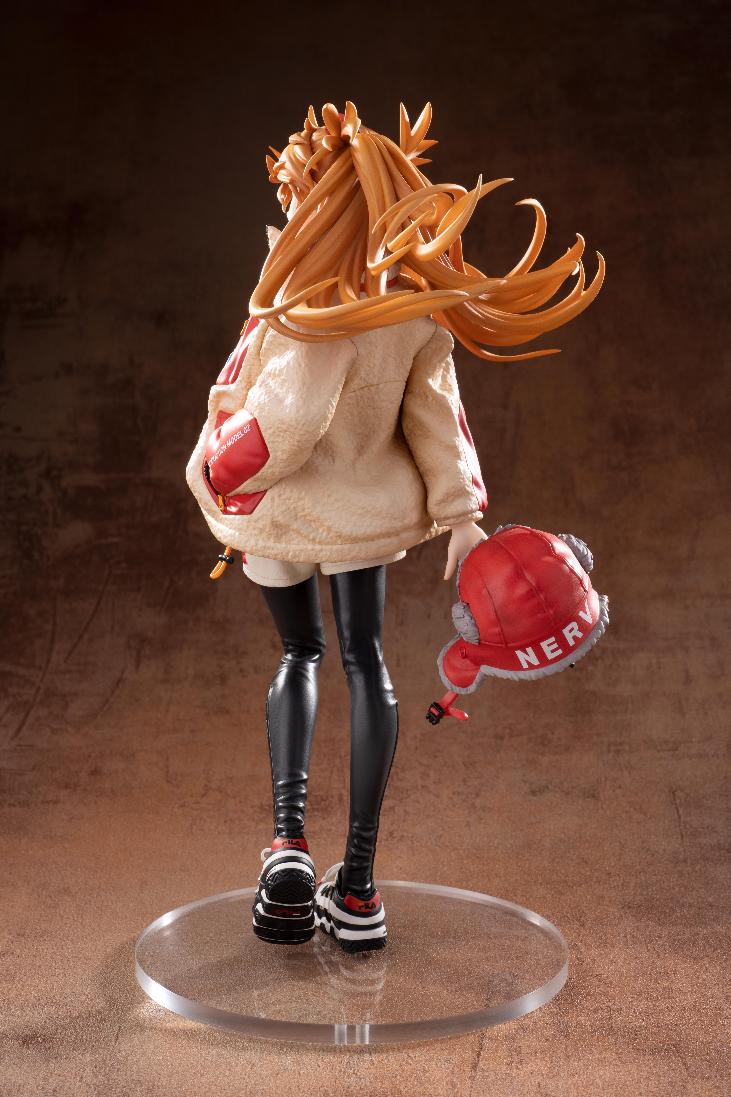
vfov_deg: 22.6
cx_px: 366
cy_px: 548
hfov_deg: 15.2
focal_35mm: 90
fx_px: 2741
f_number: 16
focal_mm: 90
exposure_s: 1/125
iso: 160
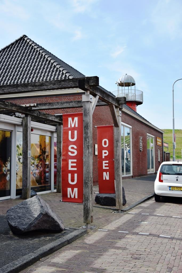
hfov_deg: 28.1
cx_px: 91
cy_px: 136
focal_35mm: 48
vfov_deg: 41.1
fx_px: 364
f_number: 4.2
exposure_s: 1/800
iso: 125
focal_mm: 32
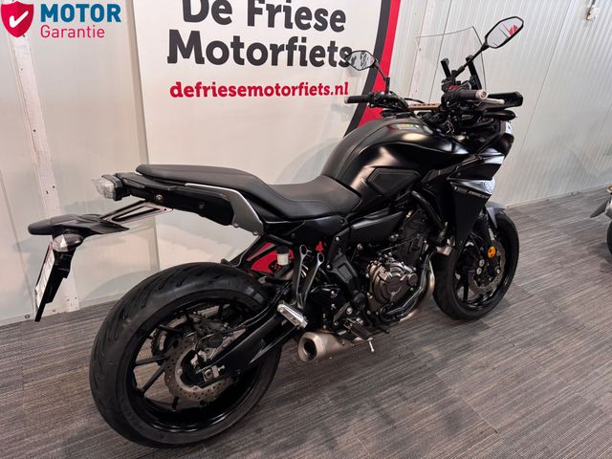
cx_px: 306
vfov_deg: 56.8
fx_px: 424
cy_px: 230
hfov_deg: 71.6
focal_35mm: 24
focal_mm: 6.76
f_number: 1.78
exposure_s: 1/50
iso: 320
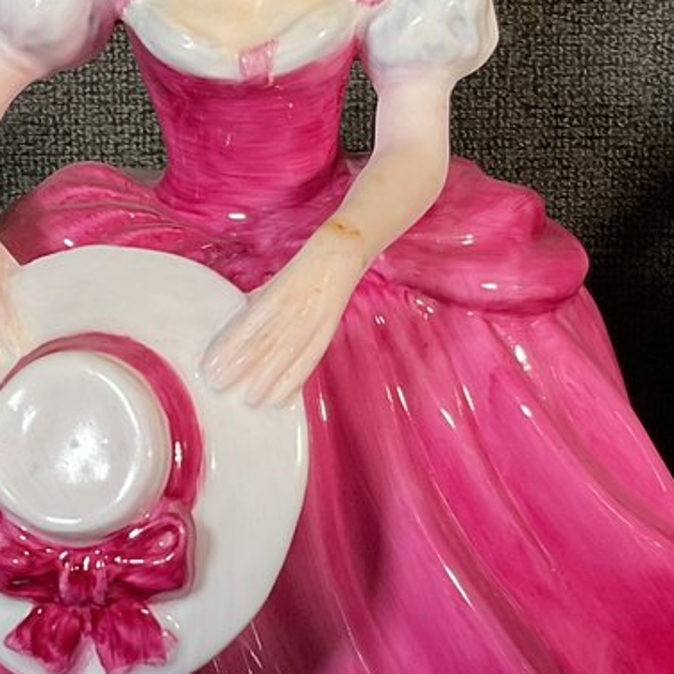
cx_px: 301
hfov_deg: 16.9
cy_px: 367
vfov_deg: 16.9
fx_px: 2269
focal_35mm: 103
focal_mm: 3
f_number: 1.8
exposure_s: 1/60
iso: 40
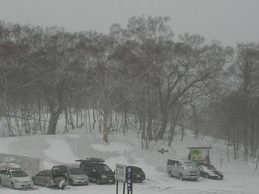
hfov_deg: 33.2
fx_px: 434
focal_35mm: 58
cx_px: 109
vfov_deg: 25.0
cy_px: 137
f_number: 4.5
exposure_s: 1/517
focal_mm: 6.3
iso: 50
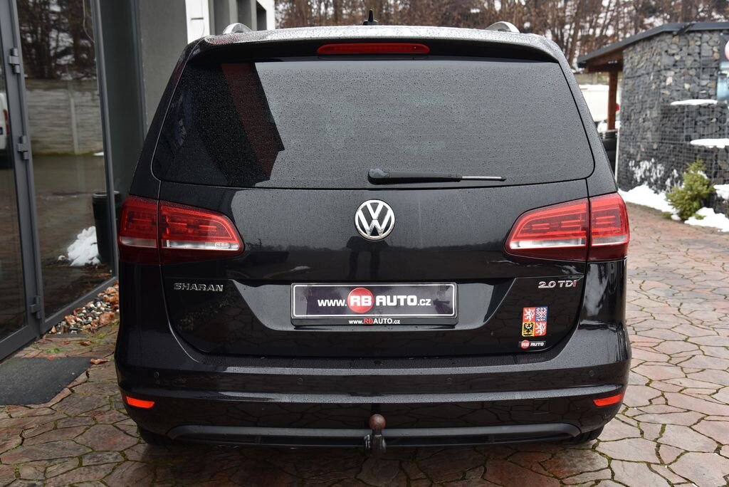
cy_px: 244
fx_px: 891
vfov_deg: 30.6
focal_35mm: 44
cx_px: 364
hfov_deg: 44.5
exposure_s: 1/100
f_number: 5
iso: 500
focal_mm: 44
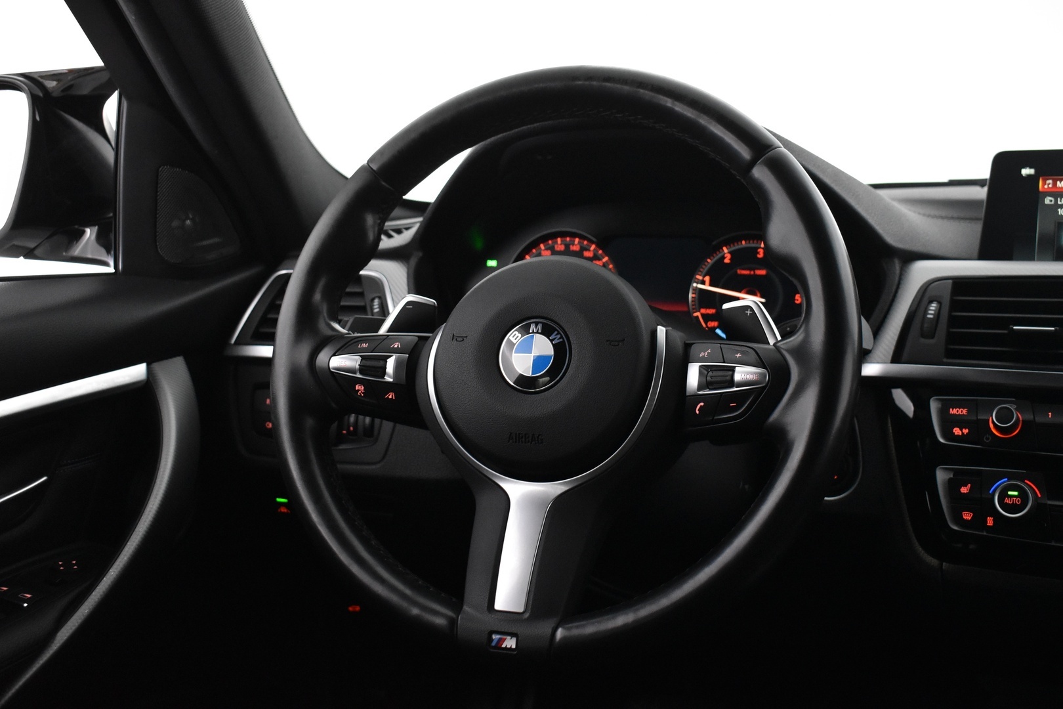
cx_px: 532
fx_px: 1240
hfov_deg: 46.4
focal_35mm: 42
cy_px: 354
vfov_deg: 31.9
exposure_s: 1/50
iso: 3200
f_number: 4.2
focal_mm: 28
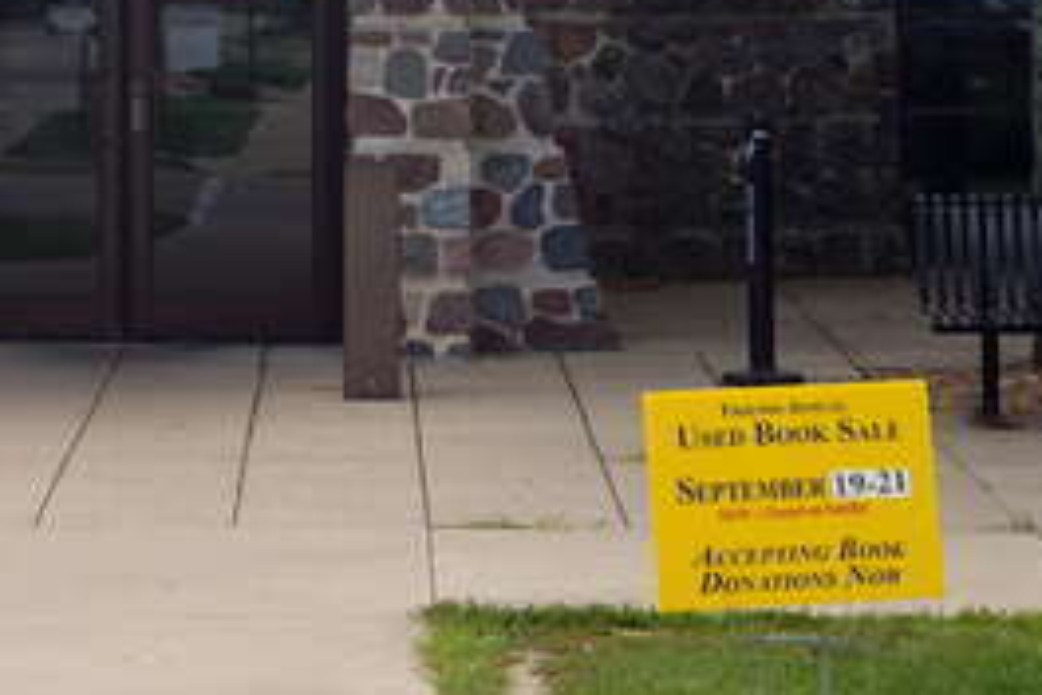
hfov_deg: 11.7
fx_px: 5007
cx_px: -99
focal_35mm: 173
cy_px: -270
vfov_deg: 7.8
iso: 100
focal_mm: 38
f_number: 8
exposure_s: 1/80
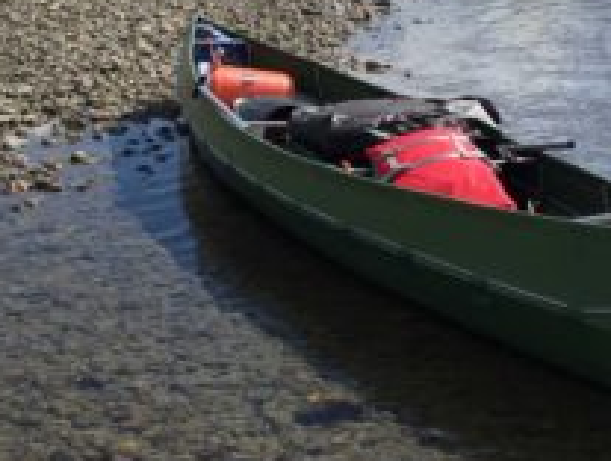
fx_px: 1361
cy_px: 46
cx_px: 221
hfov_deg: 25.2
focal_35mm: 77
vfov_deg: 18.9
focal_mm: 4.15
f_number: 2.2
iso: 32
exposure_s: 1/2639
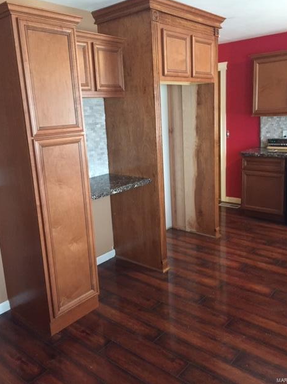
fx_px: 332
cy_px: 186
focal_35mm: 30
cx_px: 147
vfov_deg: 60.0
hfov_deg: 46.8
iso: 250
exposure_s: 1/15
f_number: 2.2
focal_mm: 4.15
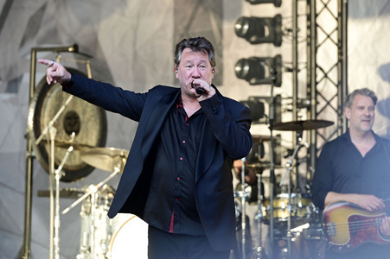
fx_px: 2165
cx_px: 195
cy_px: 130
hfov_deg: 10.3
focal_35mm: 200
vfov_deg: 6.9
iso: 500
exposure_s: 1/320
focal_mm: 200
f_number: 4
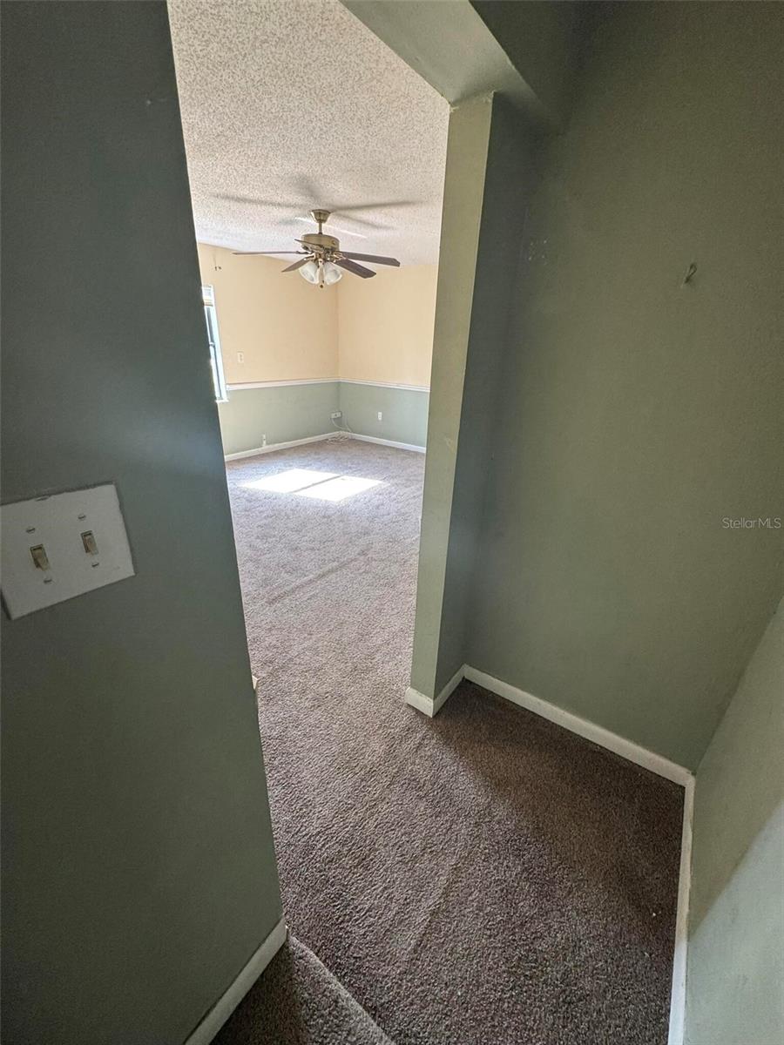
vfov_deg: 102.1
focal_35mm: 14
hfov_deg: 85.7
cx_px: 392
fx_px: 423
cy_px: 522
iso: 250
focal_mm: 2.22
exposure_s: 1/99
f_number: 2.2
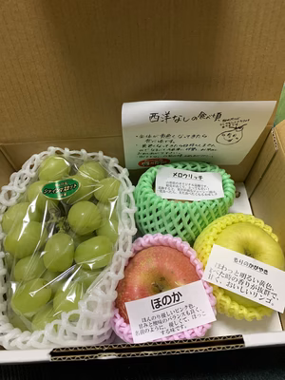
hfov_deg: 53.1
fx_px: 285
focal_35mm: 26
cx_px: 142
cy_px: 190
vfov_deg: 67.3
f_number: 1.8
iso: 160
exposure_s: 1/50
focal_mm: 4.25
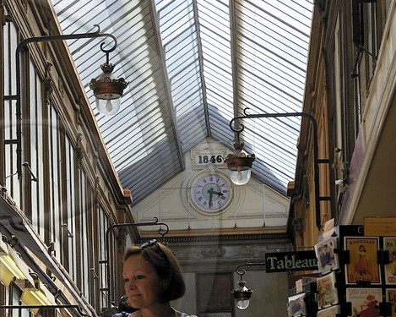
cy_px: 225
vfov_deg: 12.0
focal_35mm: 128
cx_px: -42
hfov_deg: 14.7
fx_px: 1500
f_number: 8
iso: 200
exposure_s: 1/160
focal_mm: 40
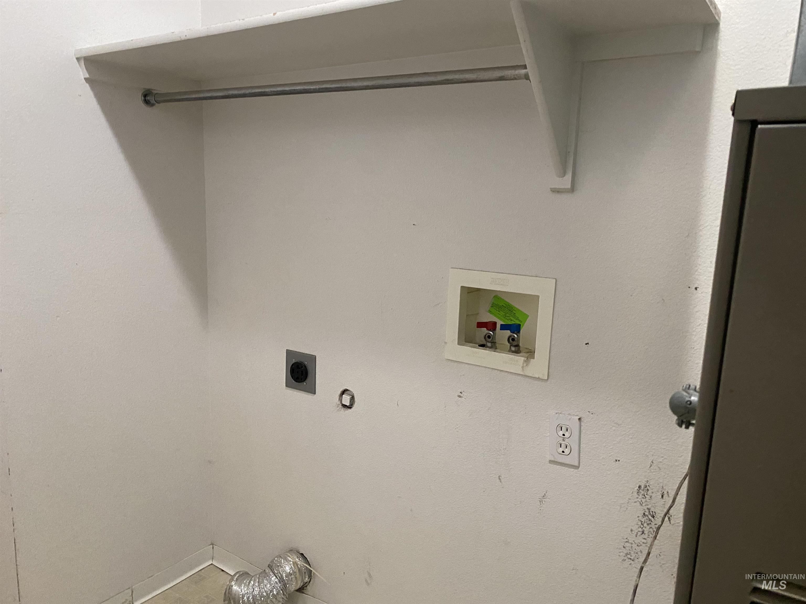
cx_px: 403
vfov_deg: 53.1
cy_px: 302
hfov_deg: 67.3
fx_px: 605
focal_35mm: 26
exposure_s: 1/60
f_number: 1.8
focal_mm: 4.25
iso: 500
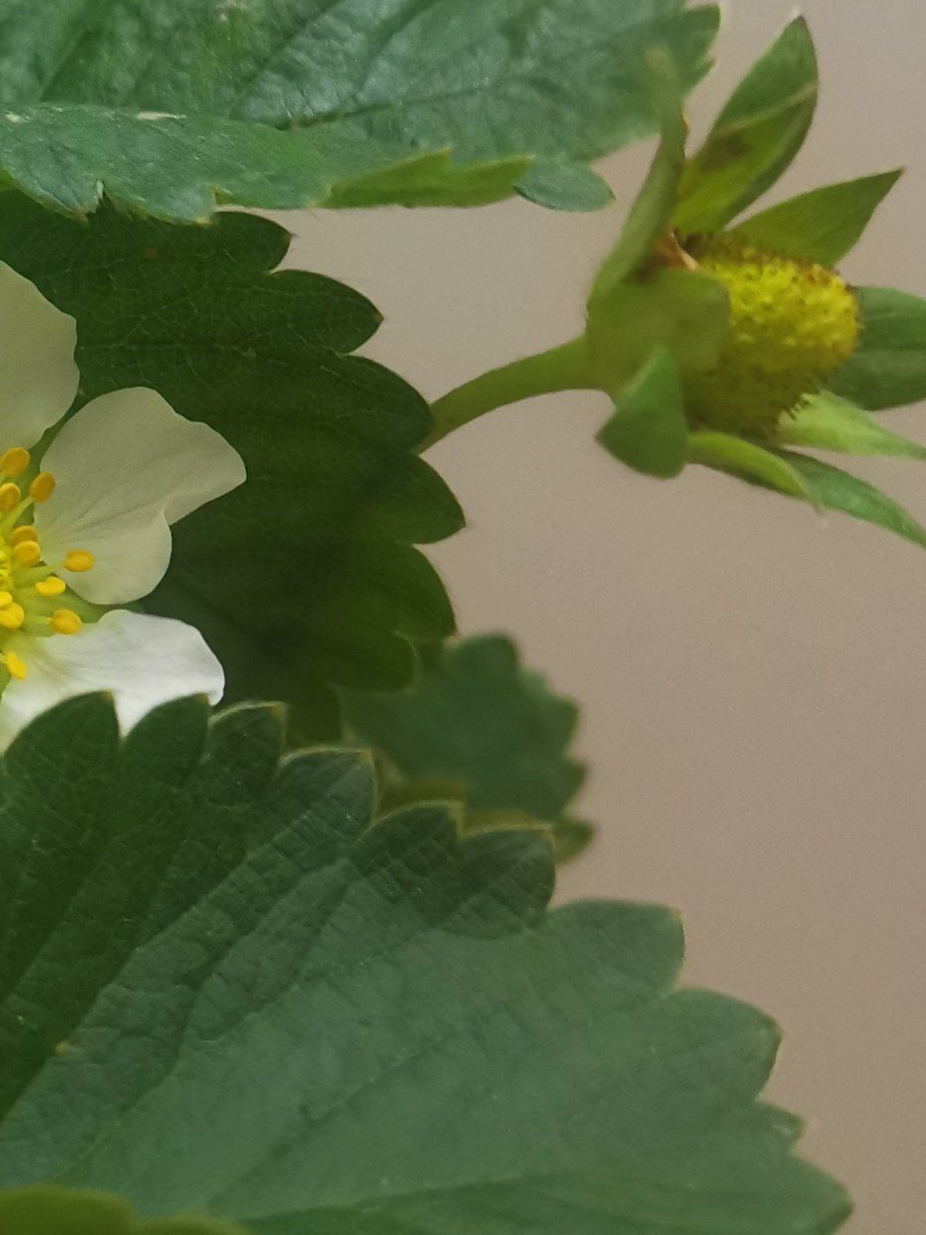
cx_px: 64
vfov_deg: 31.5
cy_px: 173
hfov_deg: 24.0
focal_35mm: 59
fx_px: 2105
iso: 400
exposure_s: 1/50
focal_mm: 4.75
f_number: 1.8
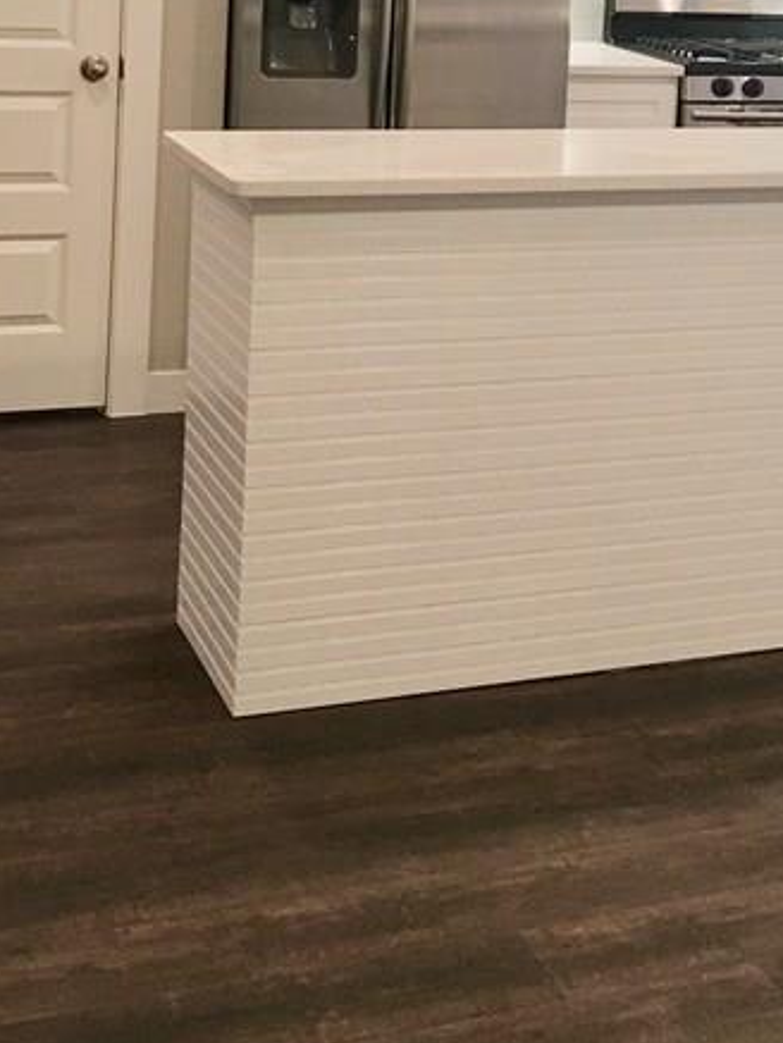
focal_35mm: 68
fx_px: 2050
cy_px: 88
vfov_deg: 27.4
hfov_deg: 21.2
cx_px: 707
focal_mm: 4.15
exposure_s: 1/30
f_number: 2.2
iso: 40
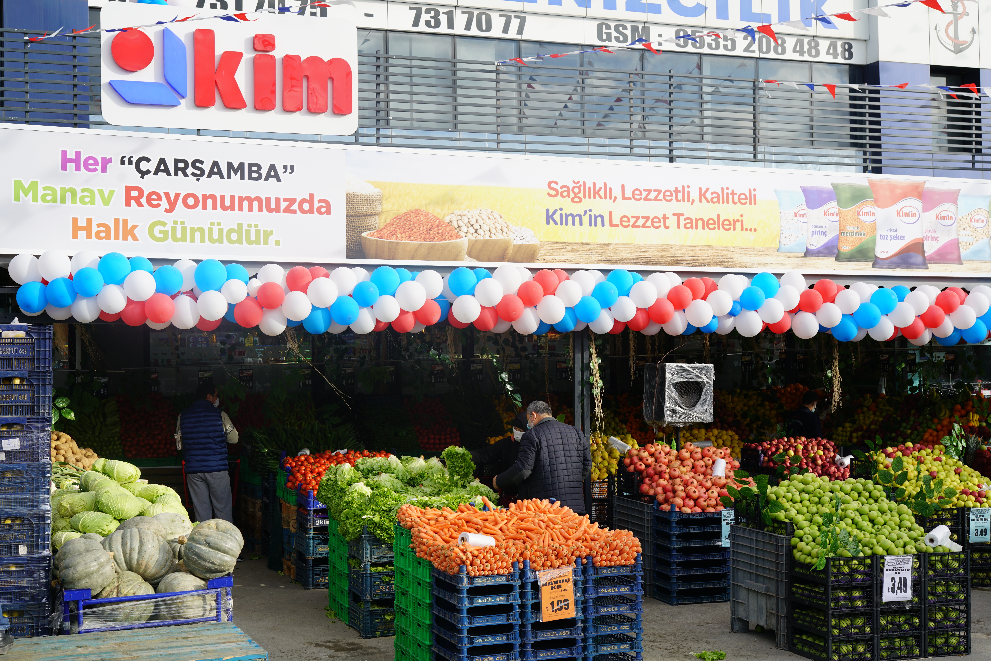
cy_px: 330
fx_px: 1376
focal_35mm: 50
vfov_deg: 27.0
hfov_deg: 39.6
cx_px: 496
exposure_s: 1/125
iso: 100
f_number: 8
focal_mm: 50
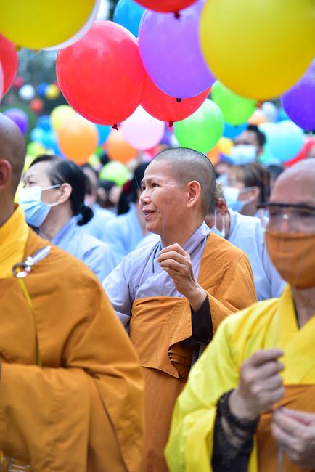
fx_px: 1573
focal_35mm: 120
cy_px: 236
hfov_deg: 11.4
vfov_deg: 17.1
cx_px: 158
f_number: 4
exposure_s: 1/80
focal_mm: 120
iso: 125
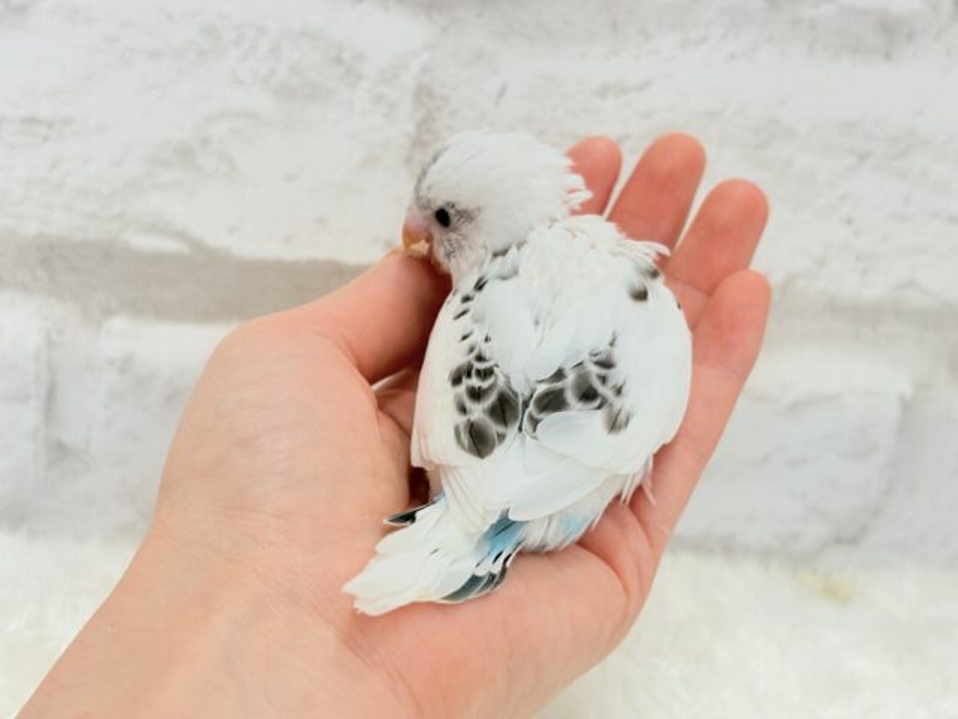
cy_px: 360
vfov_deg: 28.0
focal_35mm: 52
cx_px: 479
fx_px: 1439
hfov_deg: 36.8
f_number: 1.6
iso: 64
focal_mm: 5.96
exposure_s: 1/100
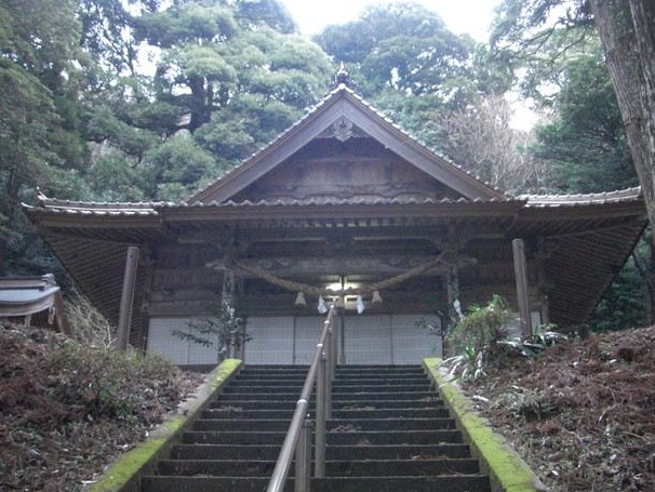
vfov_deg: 34.4
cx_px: 360
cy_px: 244
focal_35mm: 42
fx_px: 795
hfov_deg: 44.7
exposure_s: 1/30
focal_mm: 6.3
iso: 800
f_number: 3.4
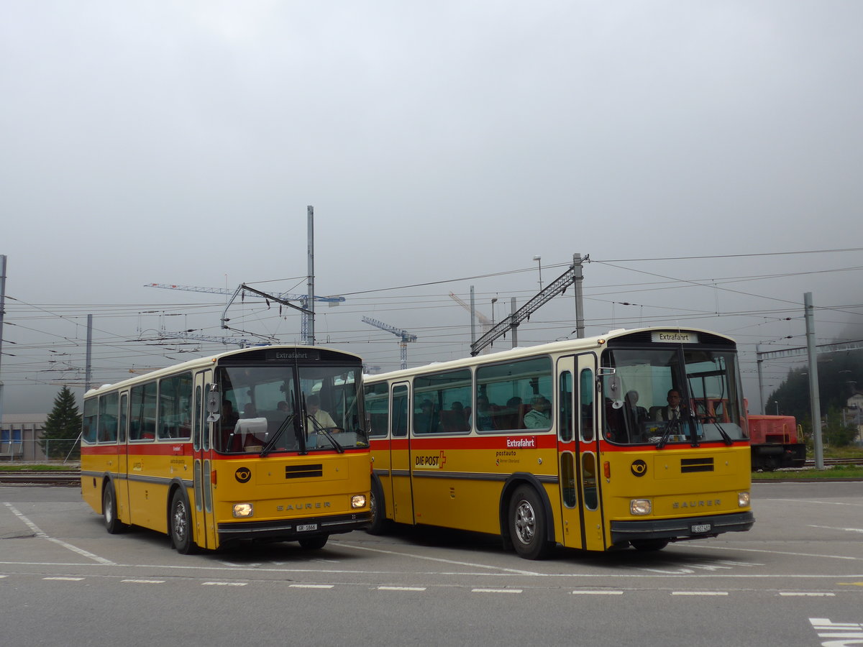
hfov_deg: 47.9
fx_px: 972
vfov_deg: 36.8
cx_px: 432
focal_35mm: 39
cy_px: 324
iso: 80
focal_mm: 8
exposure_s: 1/640
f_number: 2.8
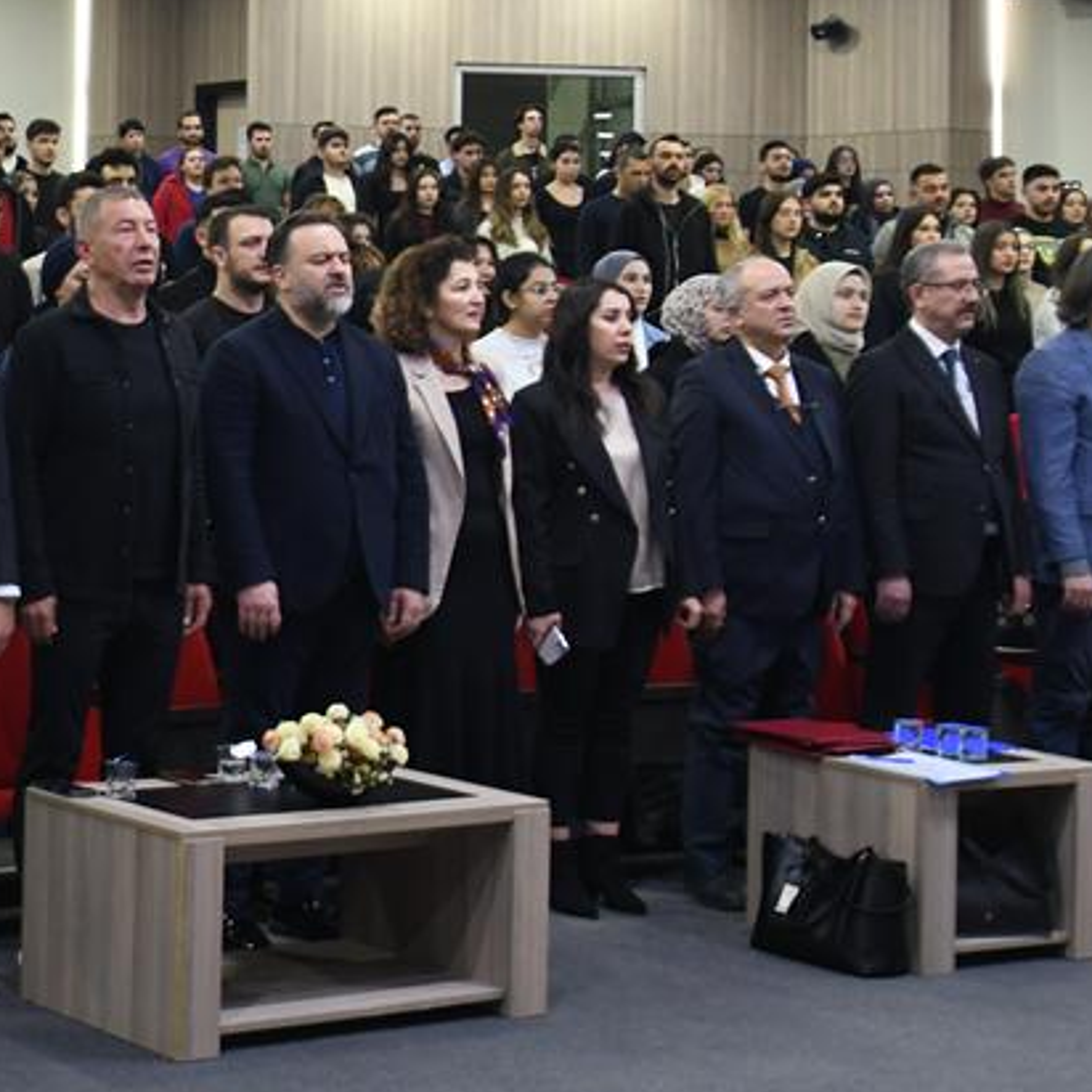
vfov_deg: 22.5
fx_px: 2712
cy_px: 216
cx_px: -143
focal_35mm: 76
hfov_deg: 21.5
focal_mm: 24
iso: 800
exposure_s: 1/30
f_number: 2.8
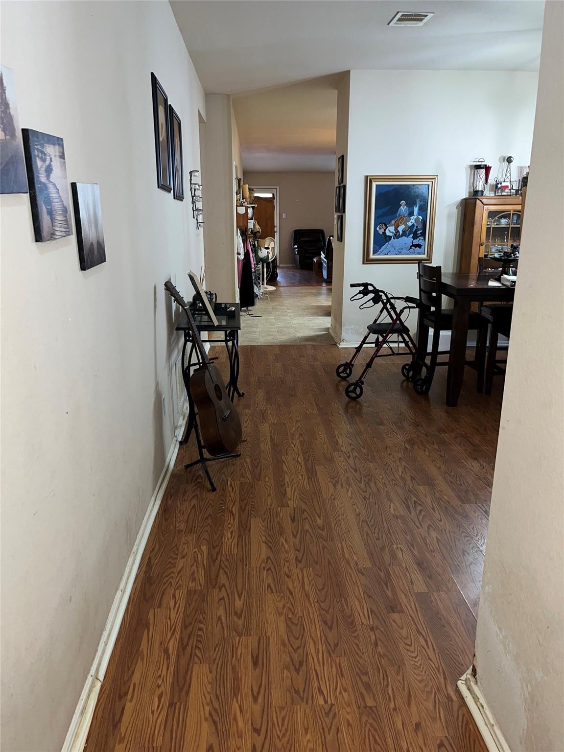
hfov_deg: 53.1
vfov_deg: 67.3
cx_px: 282
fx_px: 565
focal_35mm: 26
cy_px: 376
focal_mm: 5.1
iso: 80
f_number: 1.6
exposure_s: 1/15
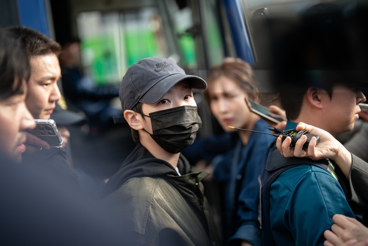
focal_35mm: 50
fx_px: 511
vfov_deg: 27.0
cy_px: 123
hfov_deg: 39.6
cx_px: 184
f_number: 1.2
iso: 64
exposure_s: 1/1600
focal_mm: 50
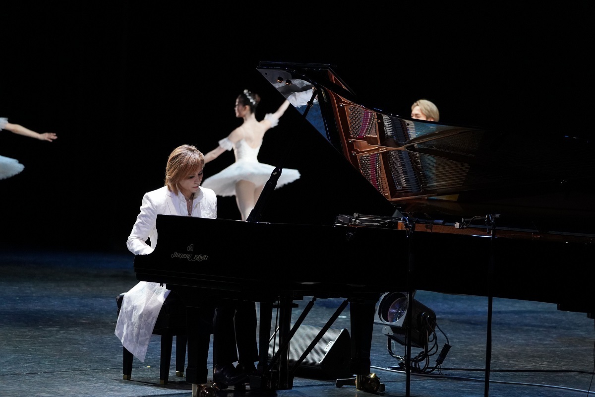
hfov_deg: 13.7
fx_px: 2479
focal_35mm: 150
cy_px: 198
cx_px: 298
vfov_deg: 9.1
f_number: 5
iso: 6400
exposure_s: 1/320
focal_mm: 150
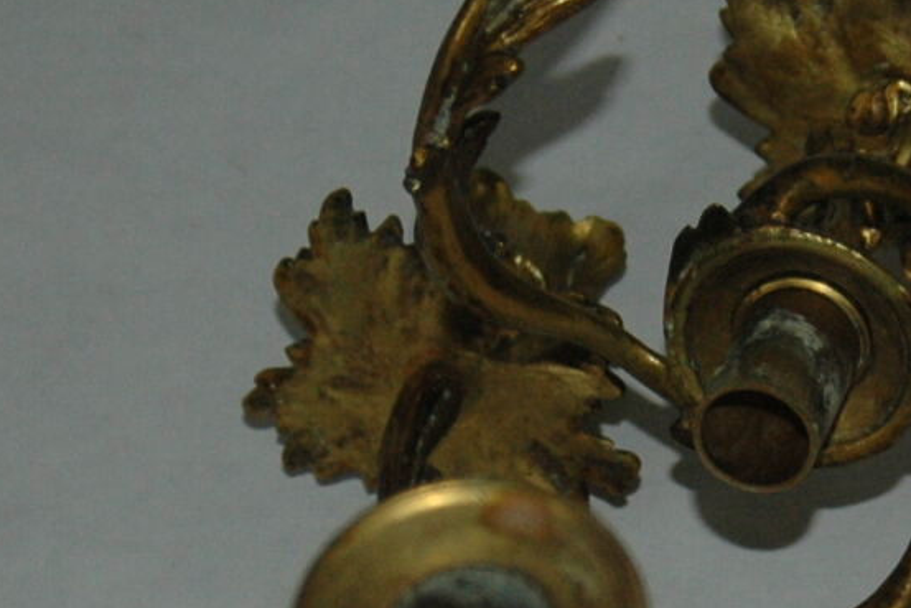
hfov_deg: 12.1
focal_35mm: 170
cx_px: 675
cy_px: 638
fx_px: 4303
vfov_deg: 8.0
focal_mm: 28
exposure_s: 1/60
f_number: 3.5
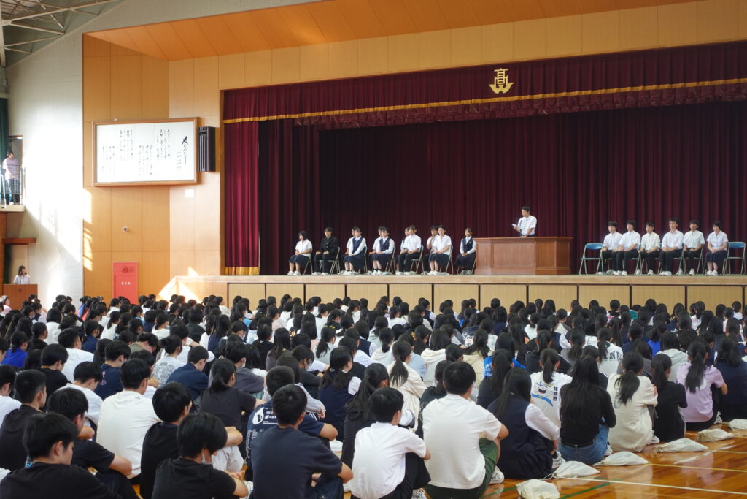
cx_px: 374
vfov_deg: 19.5
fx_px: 1453
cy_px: 250
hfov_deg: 28.8
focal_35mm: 70
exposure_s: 1/60
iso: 400
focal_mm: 25.7
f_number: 3.2
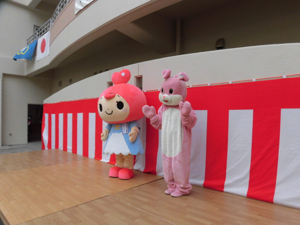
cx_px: 150
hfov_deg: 71.6
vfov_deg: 56.8
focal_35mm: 24
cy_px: 112
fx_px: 208
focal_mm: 4.3
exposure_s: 1/400
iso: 100
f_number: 3.1
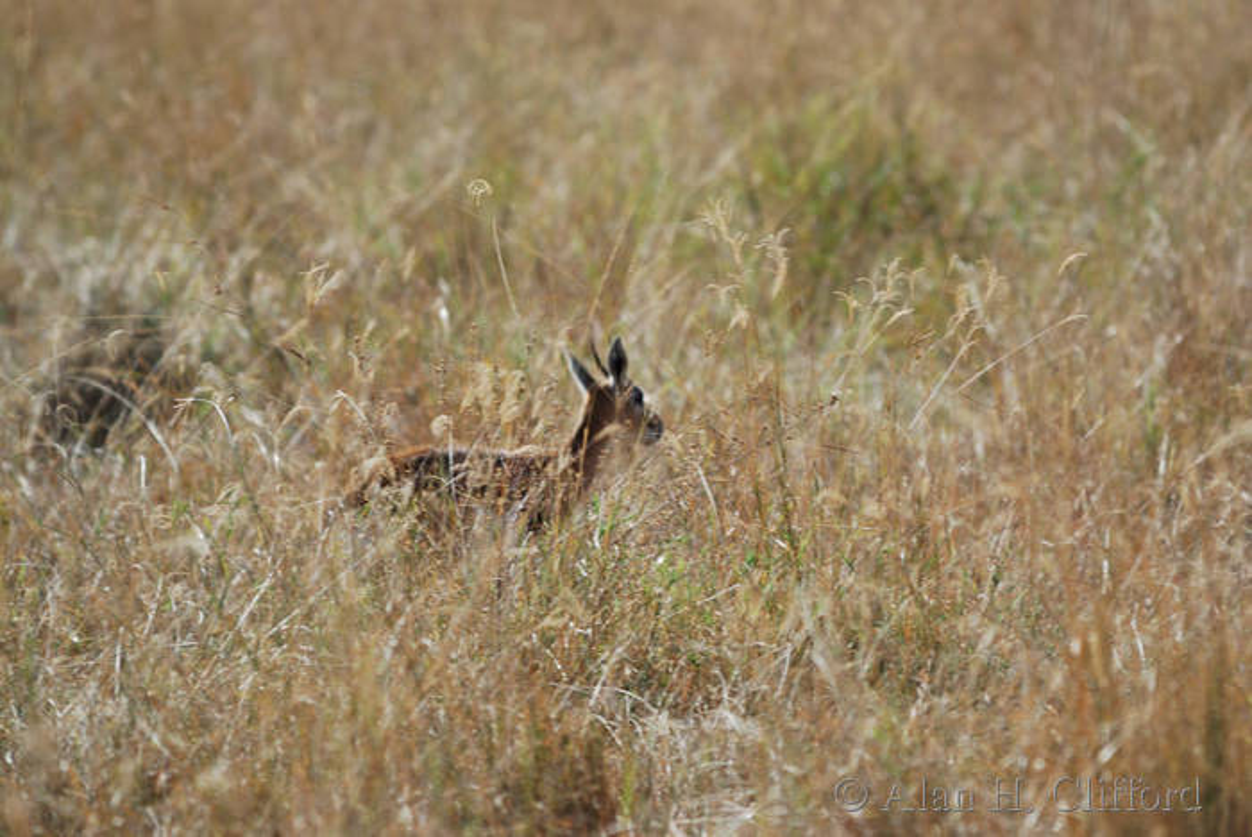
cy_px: 418
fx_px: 20883
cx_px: 626
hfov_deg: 3.4
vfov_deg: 2.3
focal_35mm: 600
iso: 100
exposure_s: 1/400
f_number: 5.6
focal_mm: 400
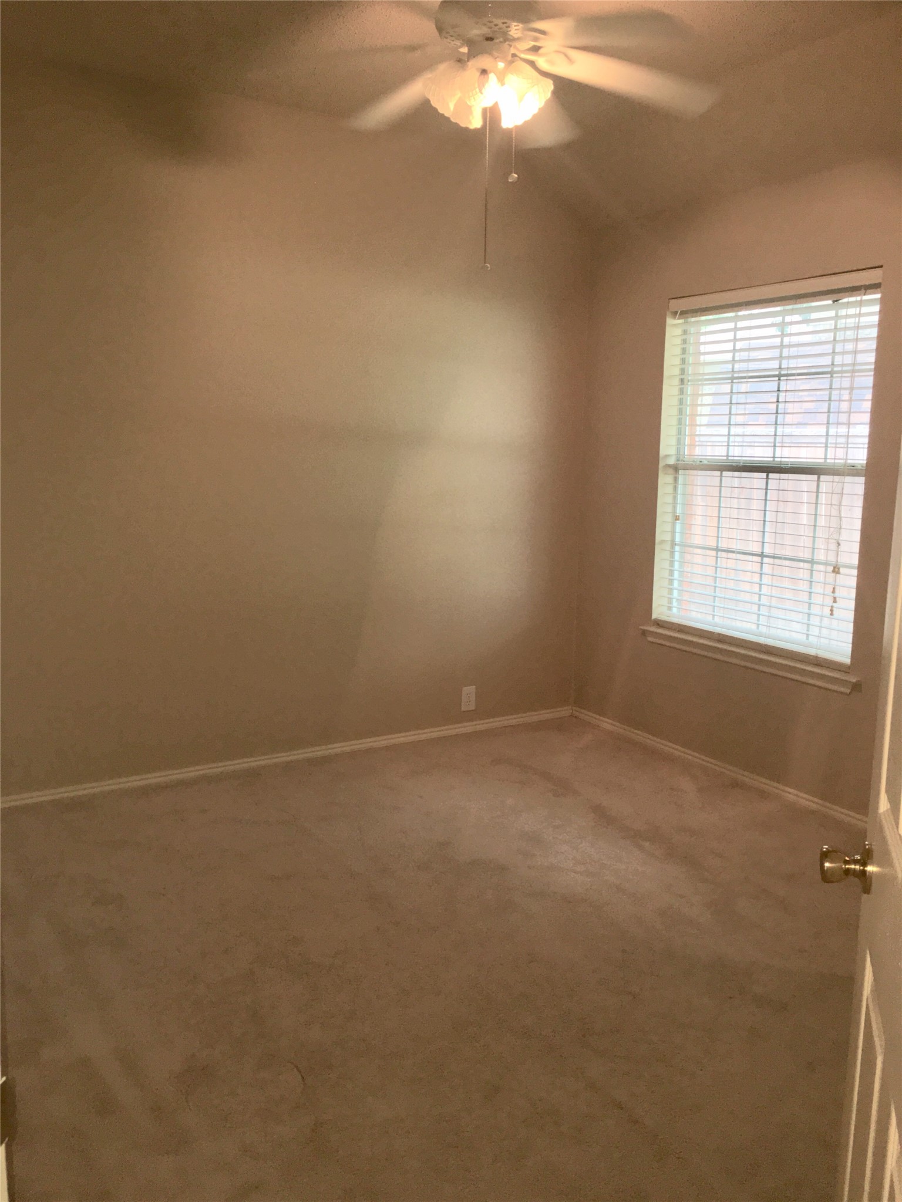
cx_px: 451
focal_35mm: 29
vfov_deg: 61.7
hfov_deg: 48.2
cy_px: 601
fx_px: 1008
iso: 32
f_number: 2.2
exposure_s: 1/30
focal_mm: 4.15
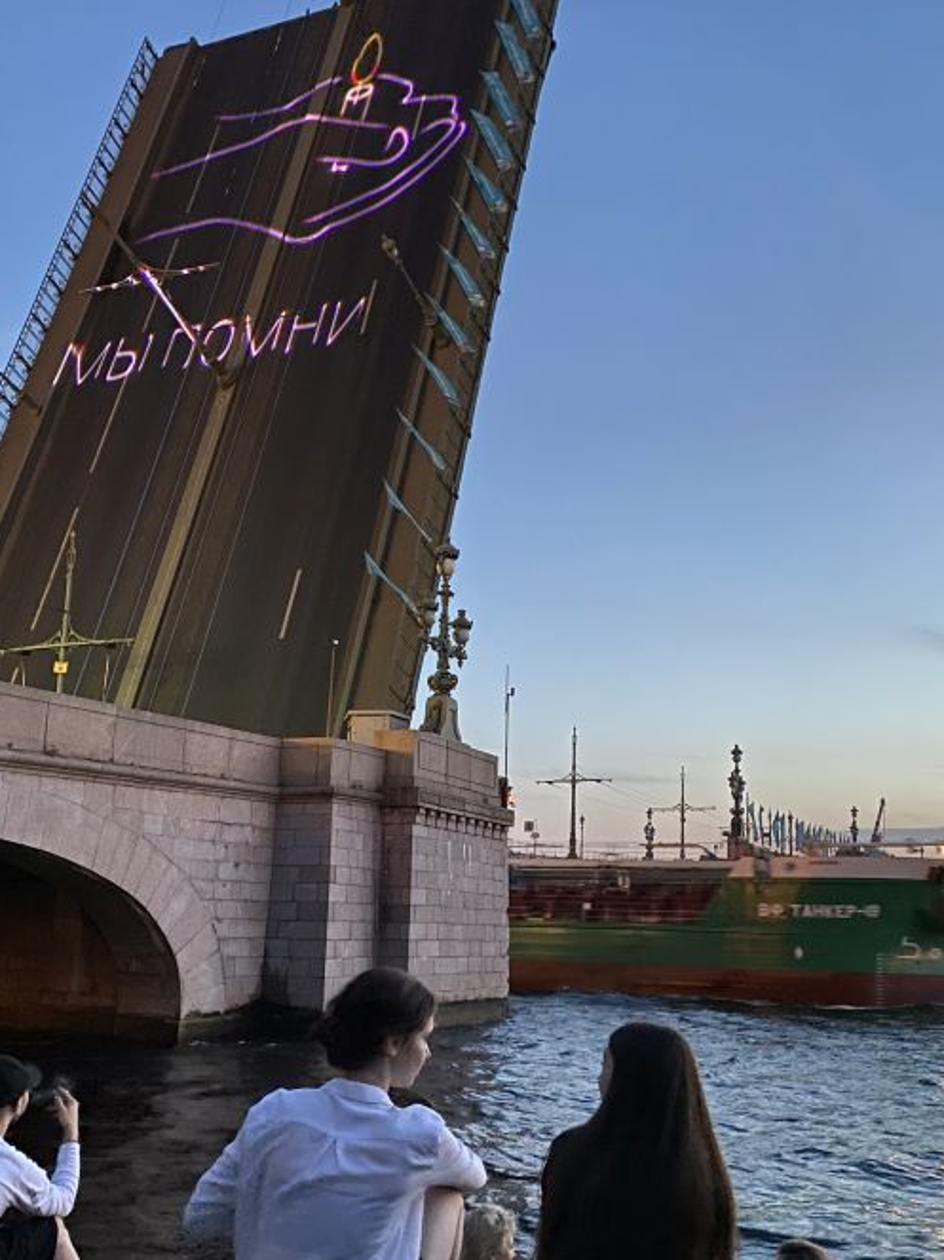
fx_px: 1237
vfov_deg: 53.7
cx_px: 534
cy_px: 731
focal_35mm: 34
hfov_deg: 41.7
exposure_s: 1/14
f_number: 1.8
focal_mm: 4.25
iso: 1000
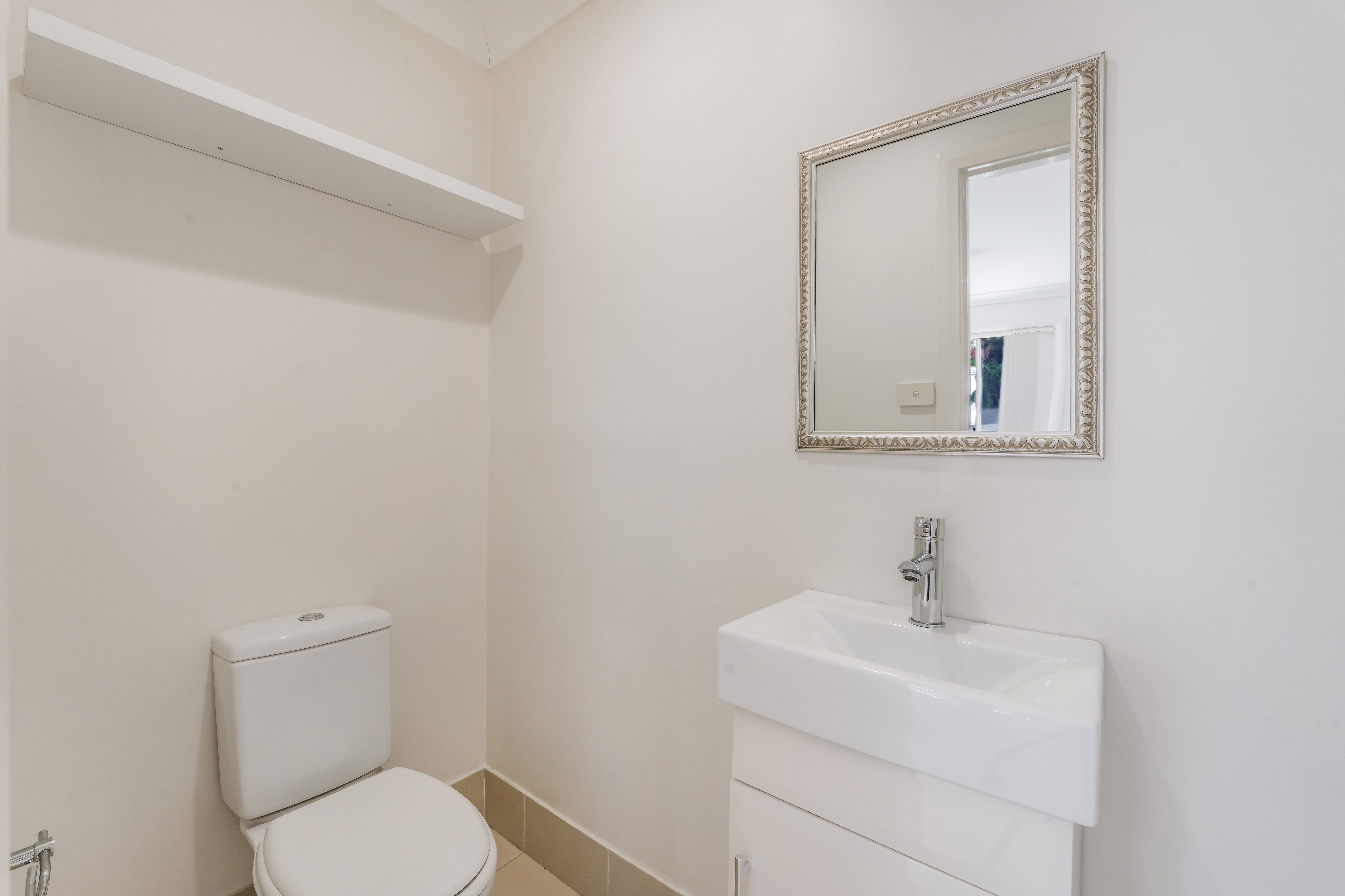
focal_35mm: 14
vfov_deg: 81.2
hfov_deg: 104.3
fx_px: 523
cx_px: 672
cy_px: 448
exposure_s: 1/13
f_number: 11
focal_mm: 14
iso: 640
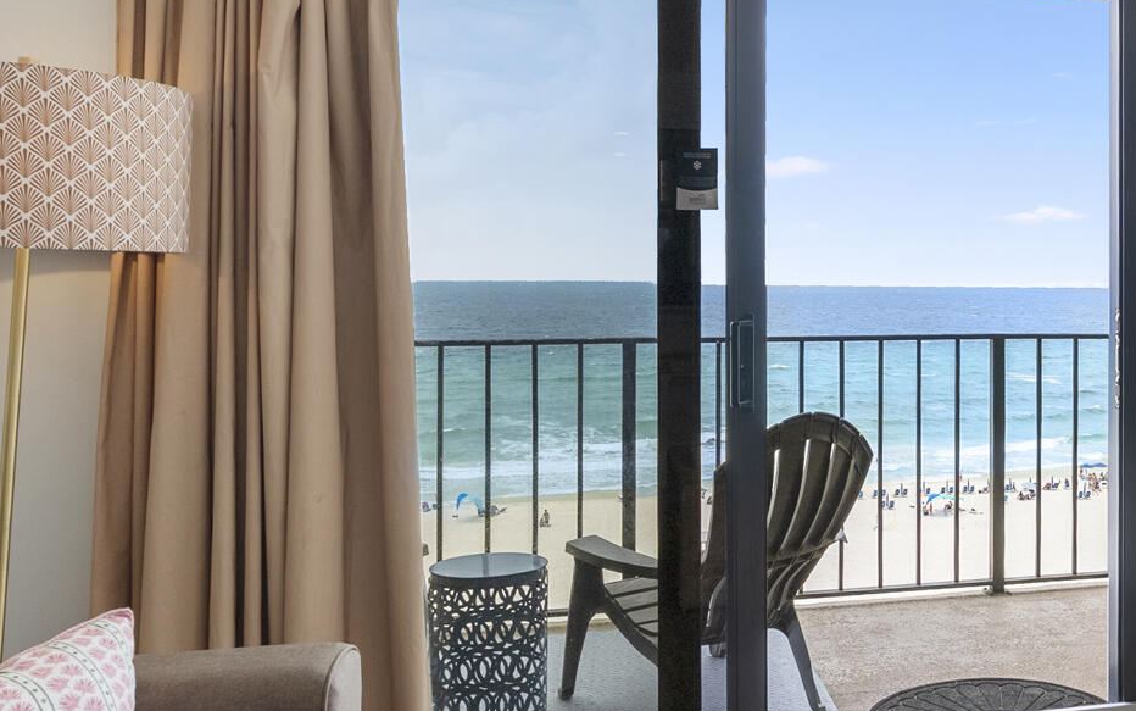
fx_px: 1084
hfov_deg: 51.9
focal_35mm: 35
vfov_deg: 36.2
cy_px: 282
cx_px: 907
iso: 320
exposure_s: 1/50
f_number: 8
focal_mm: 16
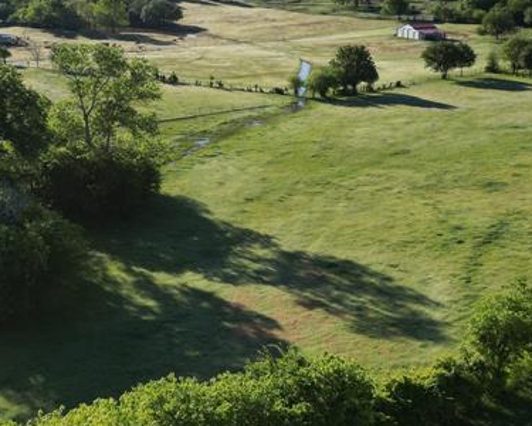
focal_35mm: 64
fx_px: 1008
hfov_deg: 29.4
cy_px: 206
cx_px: 358
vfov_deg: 23.8
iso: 100
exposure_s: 1/3000
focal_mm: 6.72
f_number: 1.7
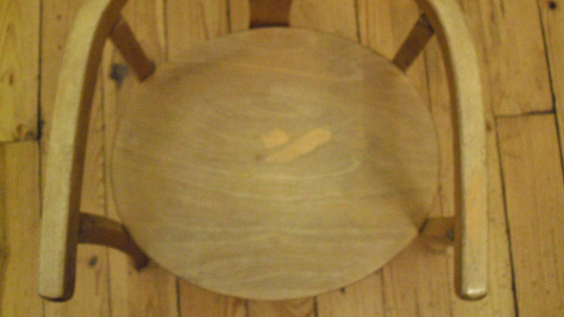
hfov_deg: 50.5
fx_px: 598
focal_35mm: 40
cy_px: 120
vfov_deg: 29.6
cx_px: 278
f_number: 3.1
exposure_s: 1/15
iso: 800
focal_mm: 6.3
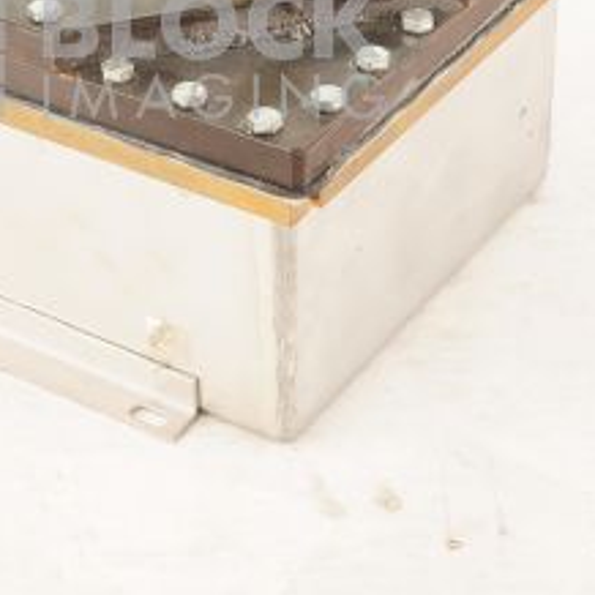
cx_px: 112
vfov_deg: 14.7
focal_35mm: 117
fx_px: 2275
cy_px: 53
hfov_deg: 14.8
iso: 1600
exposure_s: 1/125
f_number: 10
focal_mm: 50
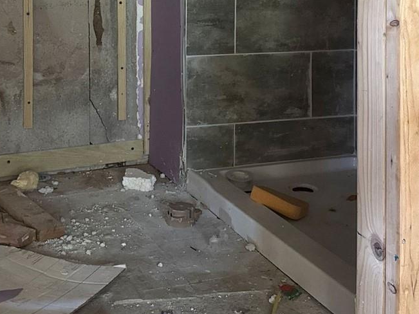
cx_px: 176
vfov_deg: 23.8
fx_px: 714
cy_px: 2
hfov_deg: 32.6
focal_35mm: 59
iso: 800
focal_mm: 6.76
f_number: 1.78
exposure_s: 1/41
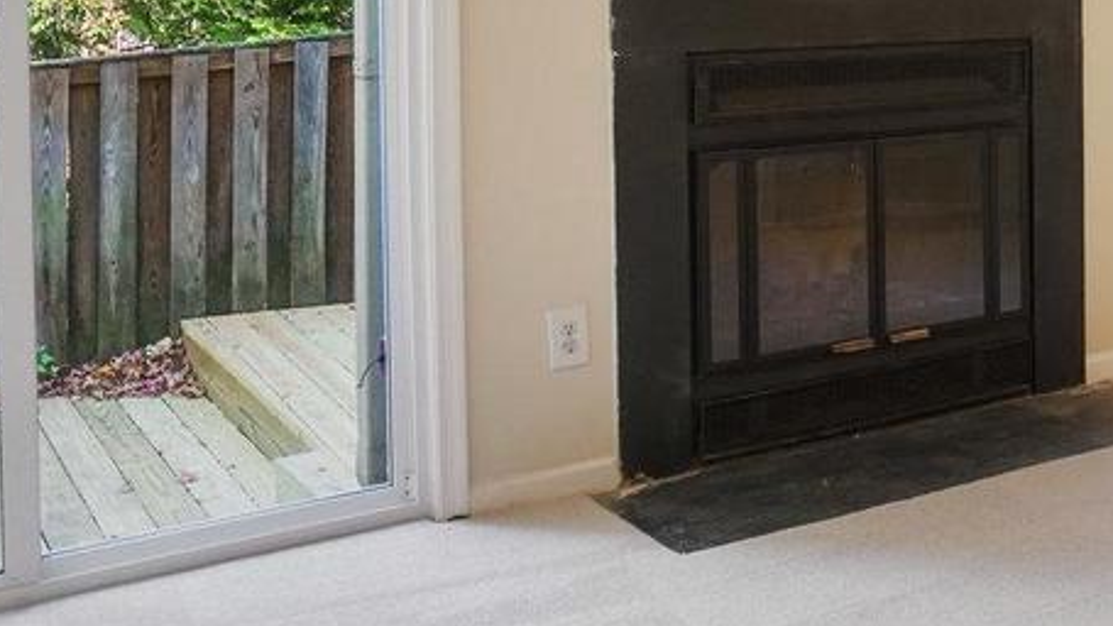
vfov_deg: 21.5
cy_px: -51
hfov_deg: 34.3
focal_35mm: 53
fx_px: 1564
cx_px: 1199
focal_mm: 16
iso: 1250
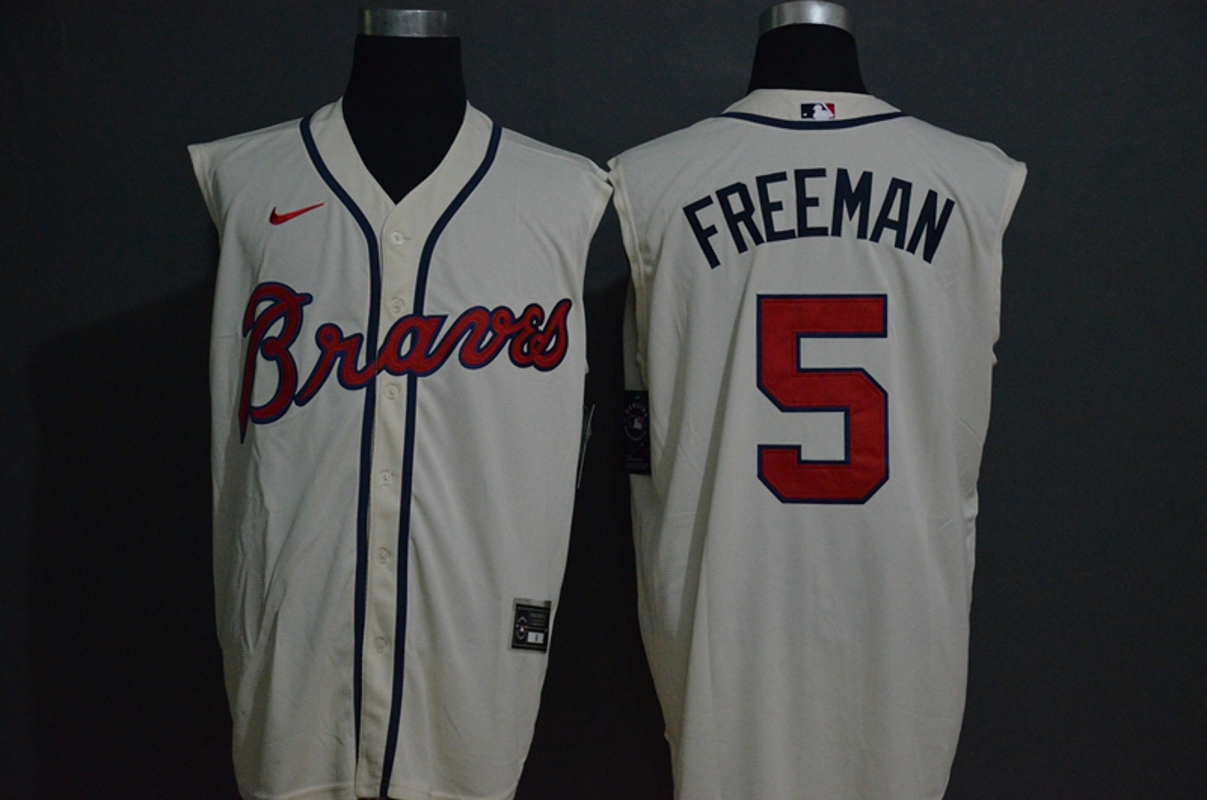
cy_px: 400
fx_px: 2510
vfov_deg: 18.1
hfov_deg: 27.0
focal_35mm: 75
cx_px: 604
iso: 4000
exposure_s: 1/100
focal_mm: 50
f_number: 5
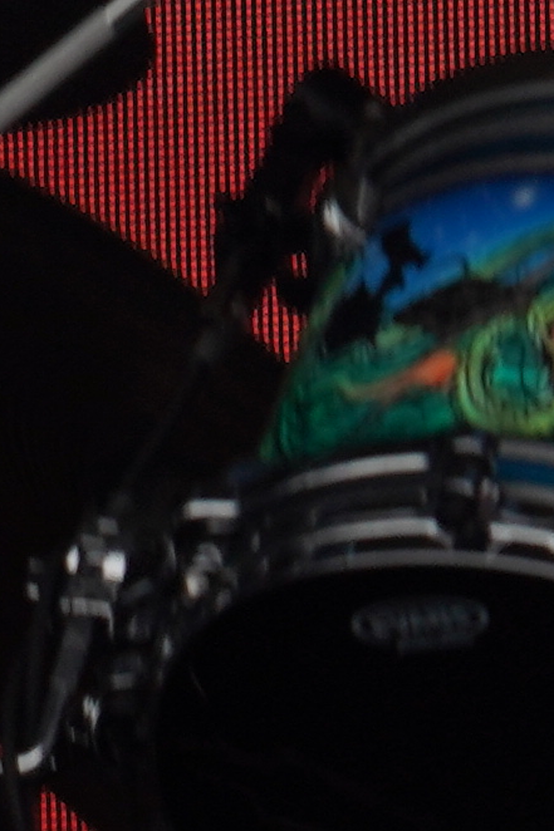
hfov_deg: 1.5
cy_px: 1567
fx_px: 21777
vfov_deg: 2.2
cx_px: -309
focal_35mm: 943
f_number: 8
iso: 100
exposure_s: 1/250
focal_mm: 104
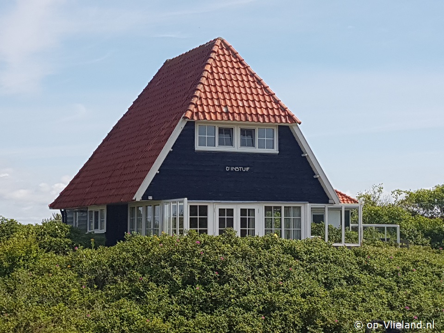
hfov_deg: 67.3
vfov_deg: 53.1
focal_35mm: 26
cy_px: 166
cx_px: 222
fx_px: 333
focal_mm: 4.2
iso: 40
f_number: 1.7
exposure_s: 1/2400
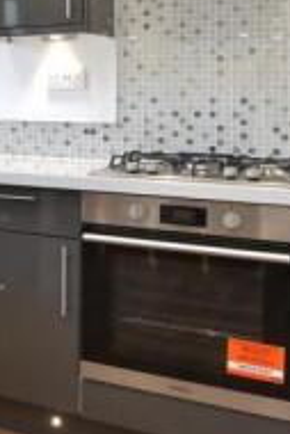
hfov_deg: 18.8
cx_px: -170
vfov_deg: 31.6
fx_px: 748
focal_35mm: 62
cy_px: 97
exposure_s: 1/2.5
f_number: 8
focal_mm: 12
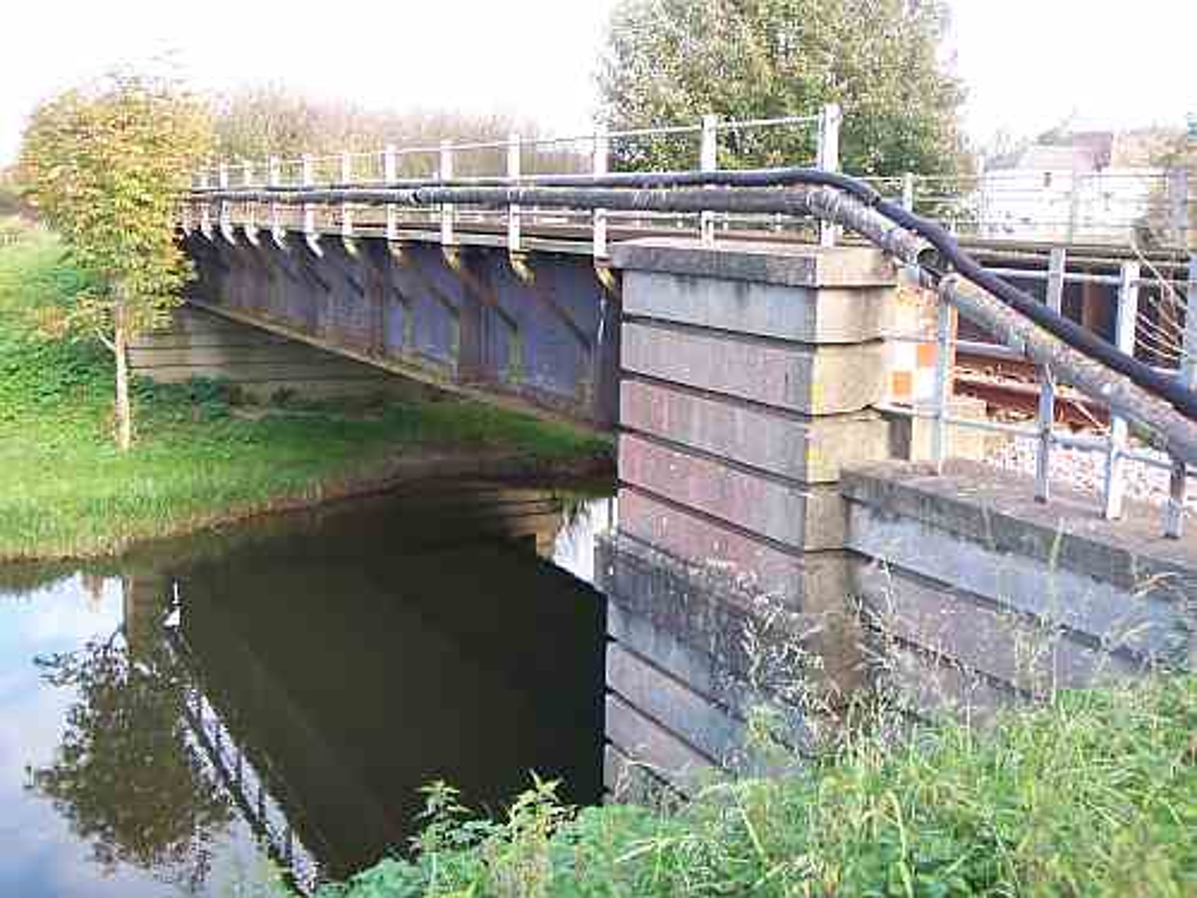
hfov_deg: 47.9
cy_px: 449
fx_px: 1349
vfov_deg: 36.8
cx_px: 598
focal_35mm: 39
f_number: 3.9
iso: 64
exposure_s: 1/60
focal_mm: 6.4
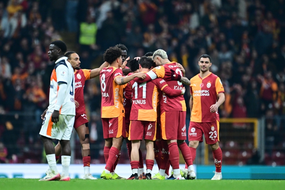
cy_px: 95
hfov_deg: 3.4
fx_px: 4749
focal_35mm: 600
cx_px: 142
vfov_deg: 2.3
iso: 4000
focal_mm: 400
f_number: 2.8
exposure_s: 1/2500
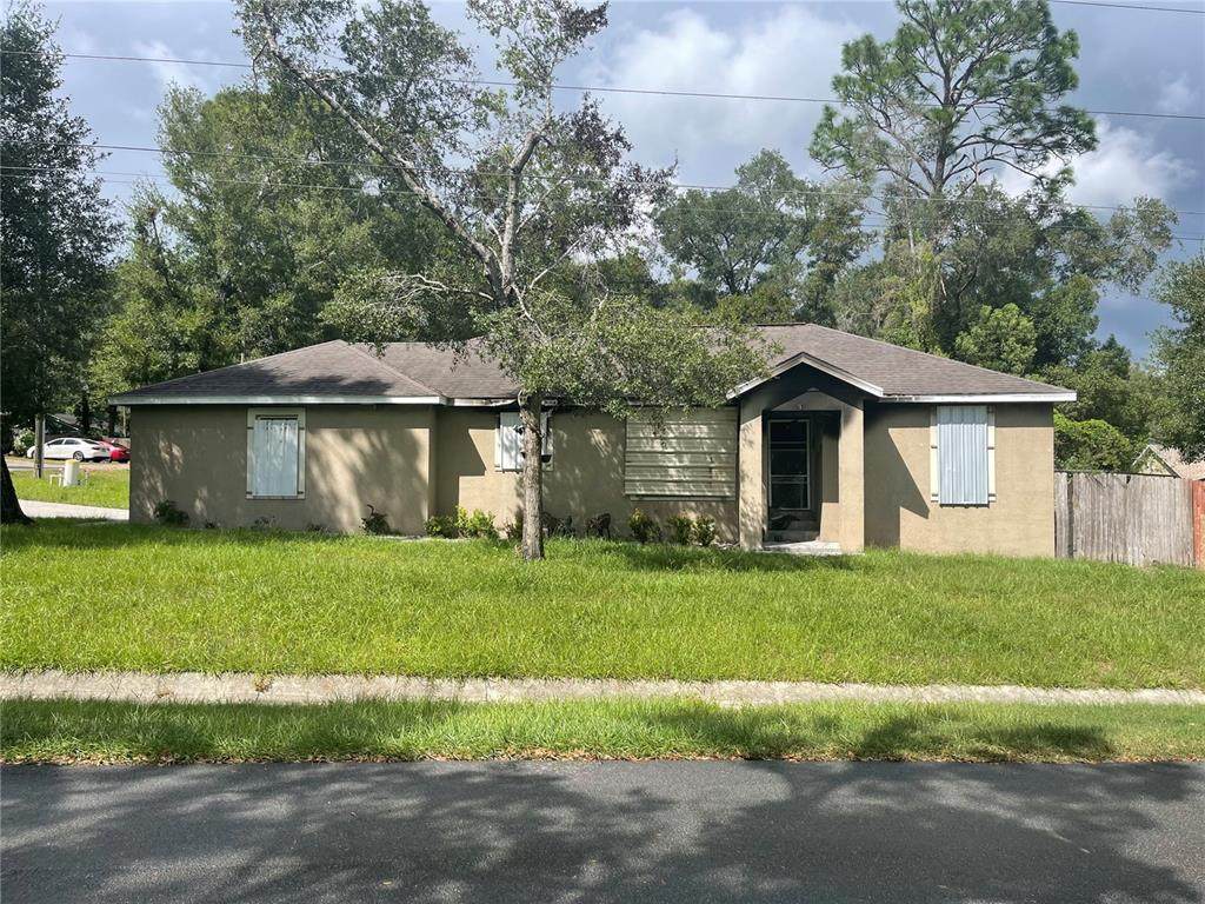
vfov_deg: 54.9
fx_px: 870
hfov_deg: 69.4
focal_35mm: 25
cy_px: 452
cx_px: 602
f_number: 1.6
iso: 32
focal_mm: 5.1
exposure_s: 1/2488
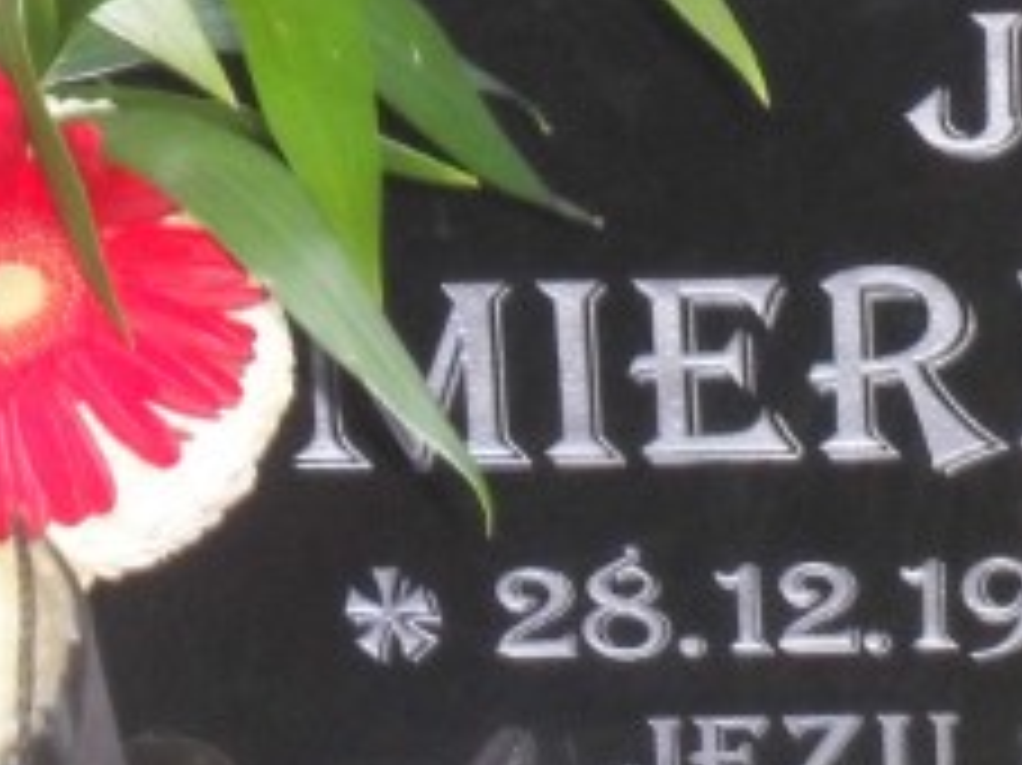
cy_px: -9
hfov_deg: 9.0
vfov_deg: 6.8
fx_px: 6403
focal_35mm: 217
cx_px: 1270
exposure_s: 1/60
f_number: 5
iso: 320
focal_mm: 13.6
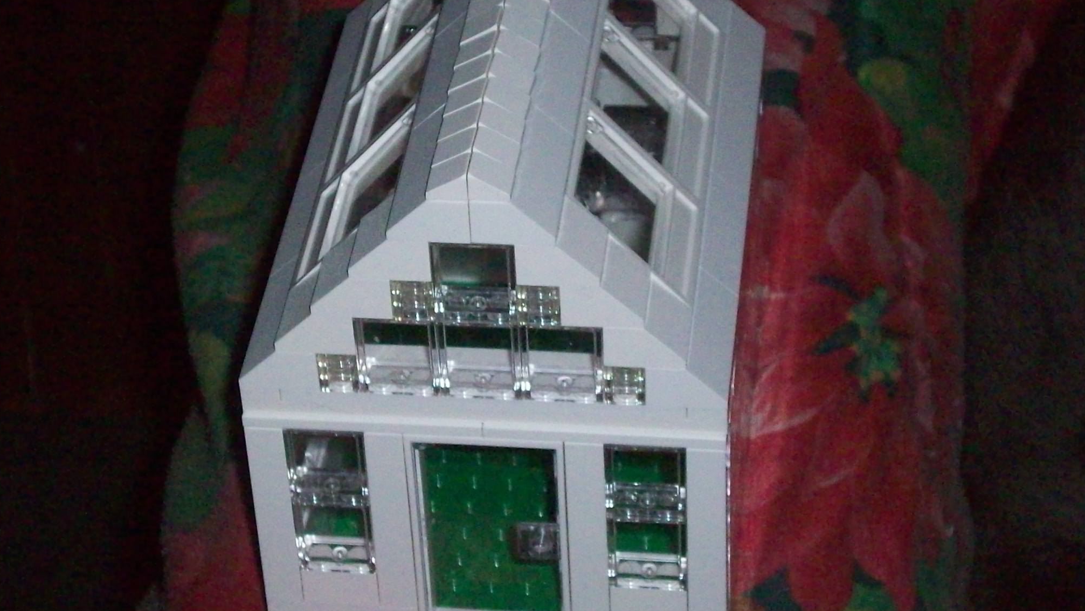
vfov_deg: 11.2
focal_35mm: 108
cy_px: 302
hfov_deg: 19.8
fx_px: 3108
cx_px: 536
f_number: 4.2
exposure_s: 1/204
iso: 400
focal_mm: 12.8
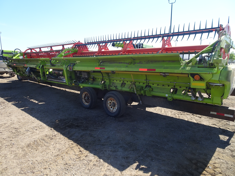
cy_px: 88
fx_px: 163
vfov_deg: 56.8
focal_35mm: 24
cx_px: 118
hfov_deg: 71.6
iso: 80
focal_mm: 4.1
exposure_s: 1/400
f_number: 3.5
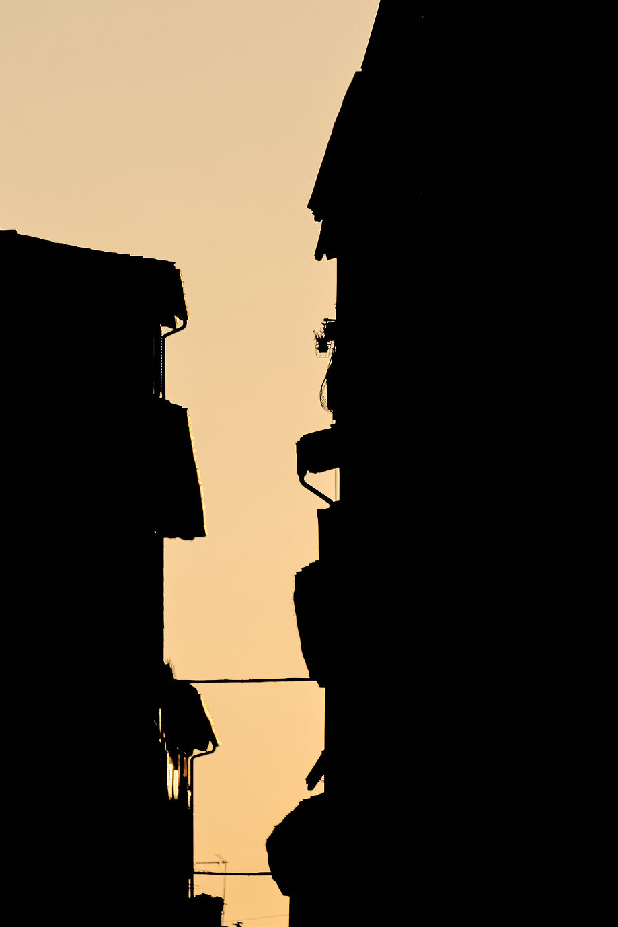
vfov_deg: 6.8
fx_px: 7800
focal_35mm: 303
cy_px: 253
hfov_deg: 4.5
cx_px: 283
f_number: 4.2
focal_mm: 115.9
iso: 400
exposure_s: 1/2000
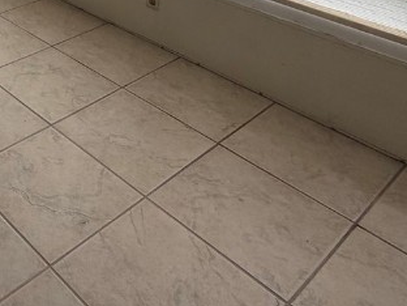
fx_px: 541
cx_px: -42
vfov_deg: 25.0
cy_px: -140
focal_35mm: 46
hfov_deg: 35.3
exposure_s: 1/120
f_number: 2.2
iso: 100
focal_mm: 2.22
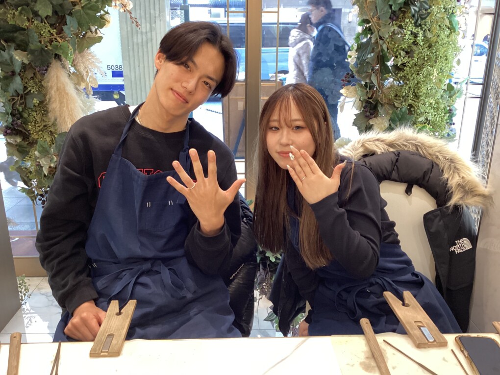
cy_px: 188
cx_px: 250
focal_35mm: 31
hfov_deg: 58.4
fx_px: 448
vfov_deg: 45.4
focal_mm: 3.3
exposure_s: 1/60
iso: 320
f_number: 2.4
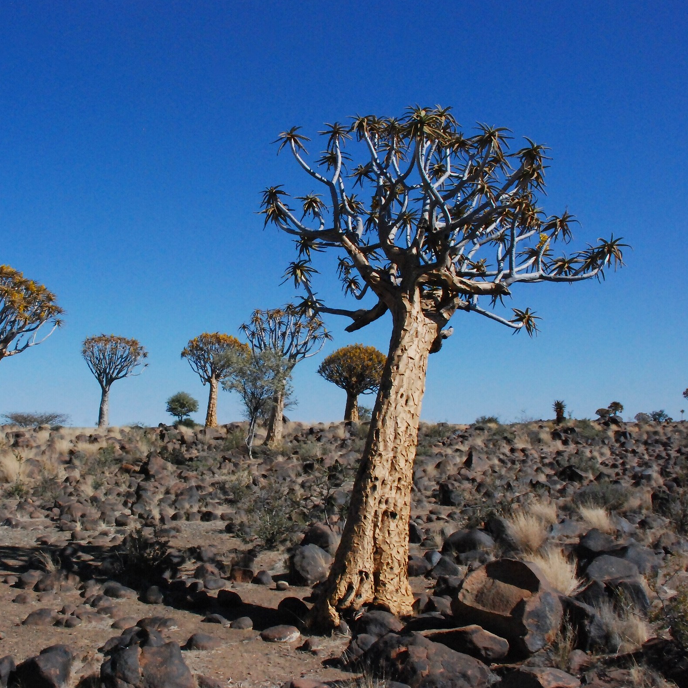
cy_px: 348
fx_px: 787
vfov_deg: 47.2
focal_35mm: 35
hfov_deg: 46.6
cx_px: 237
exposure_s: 1/1000
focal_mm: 18
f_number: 16
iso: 1600
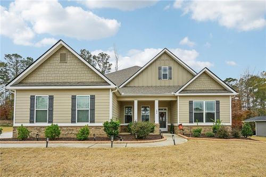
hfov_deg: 95.0
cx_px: 133
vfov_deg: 72.0
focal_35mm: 16
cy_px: 88
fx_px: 122
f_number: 8
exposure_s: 1/1600
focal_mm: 16.5
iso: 400
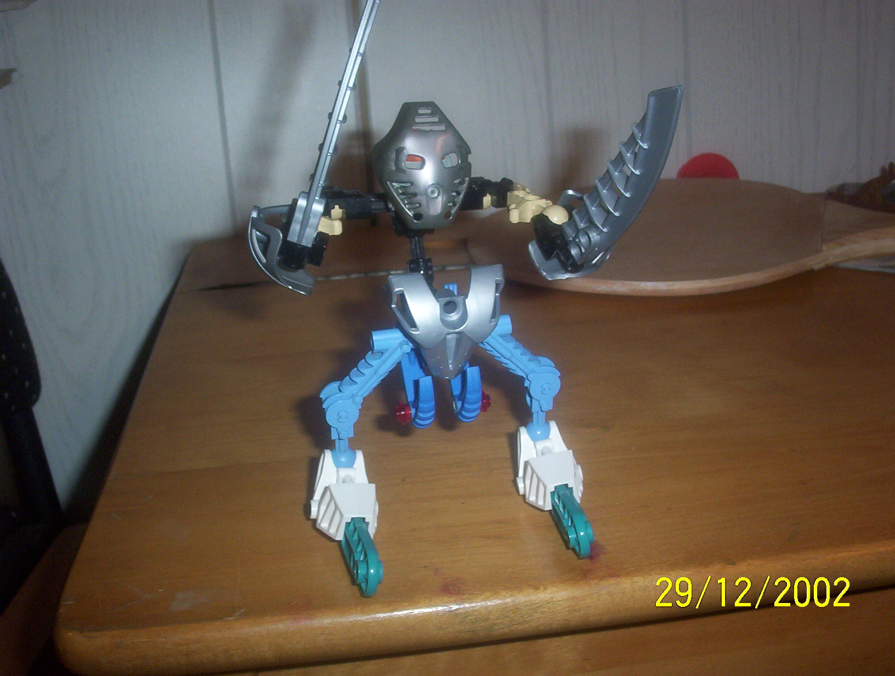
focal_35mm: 39
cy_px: 338
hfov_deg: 47.8
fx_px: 1011
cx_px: 448
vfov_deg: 37.0
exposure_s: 1/30
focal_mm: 6
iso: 140
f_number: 4.5
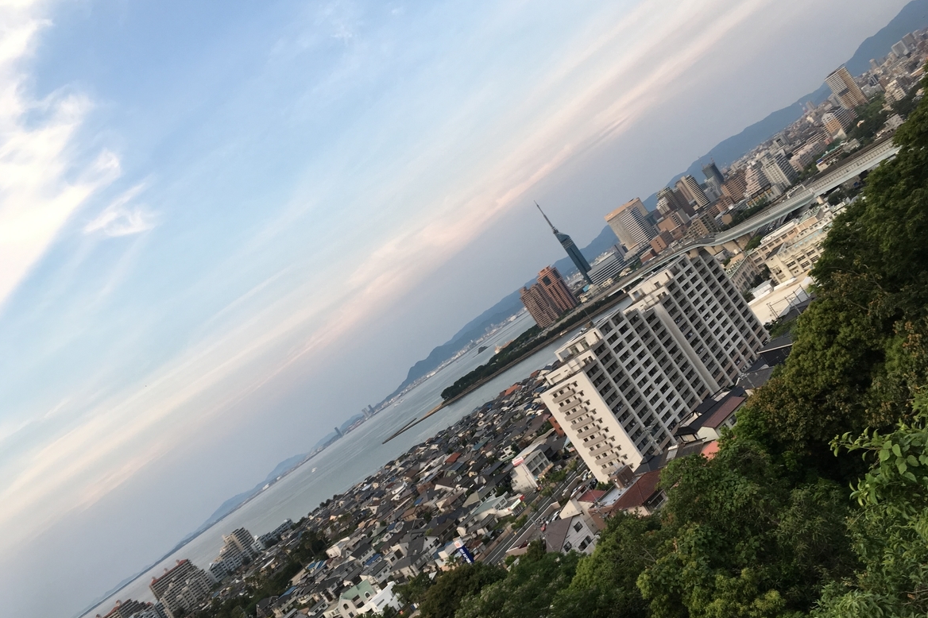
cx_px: 466
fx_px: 799
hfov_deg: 60.3
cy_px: 329
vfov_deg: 42.3
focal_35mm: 31
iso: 25
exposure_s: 1/120
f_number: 2.2
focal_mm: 4.15
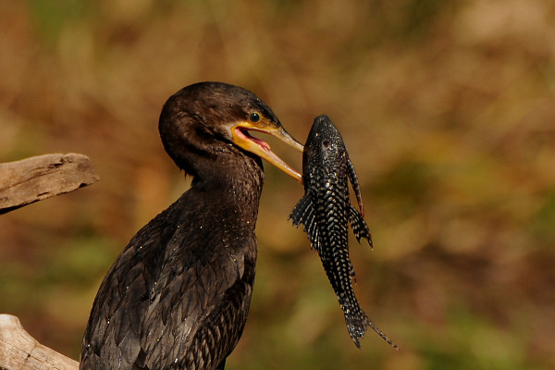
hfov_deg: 3.4
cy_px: 185
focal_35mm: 600
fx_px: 9249
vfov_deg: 2.3
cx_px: 278
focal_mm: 400
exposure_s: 1/1000
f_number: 5
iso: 200
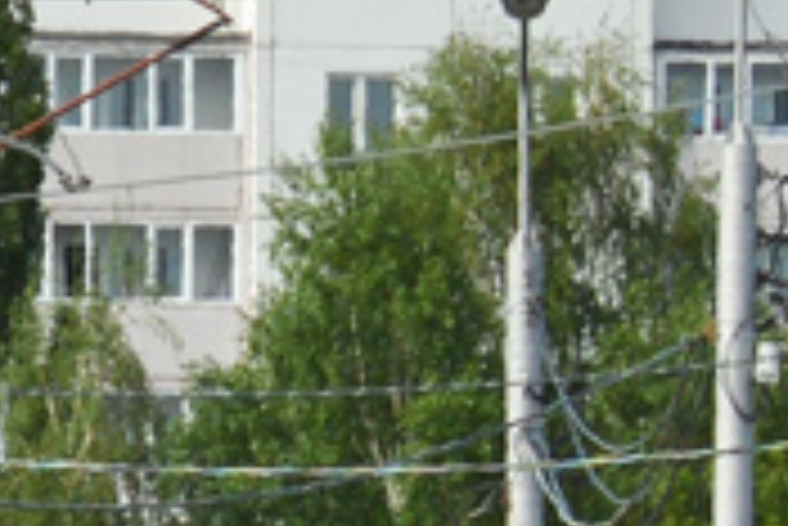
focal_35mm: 1078
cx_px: -266
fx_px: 23624
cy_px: 719
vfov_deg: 1.3
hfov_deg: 1.9
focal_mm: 105
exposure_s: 1/320
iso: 100
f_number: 8
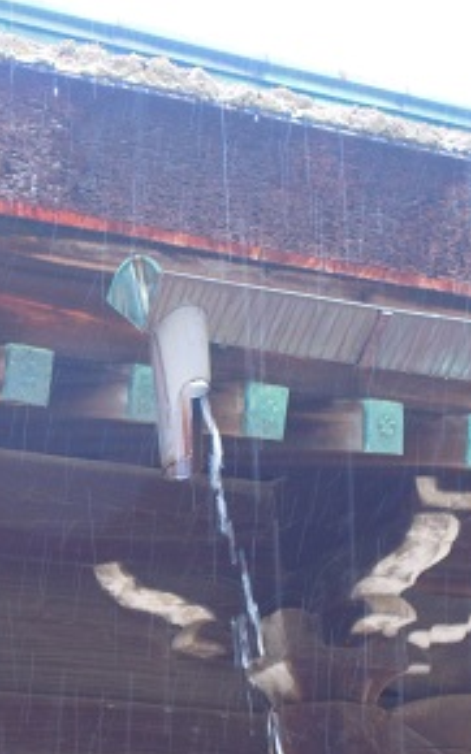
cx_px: 52
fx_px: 3372
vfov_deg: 12.8
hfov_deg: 8.0
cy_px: 387
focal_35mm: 164
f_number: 4.9
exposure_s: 1/40
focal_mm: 17.9
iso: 400
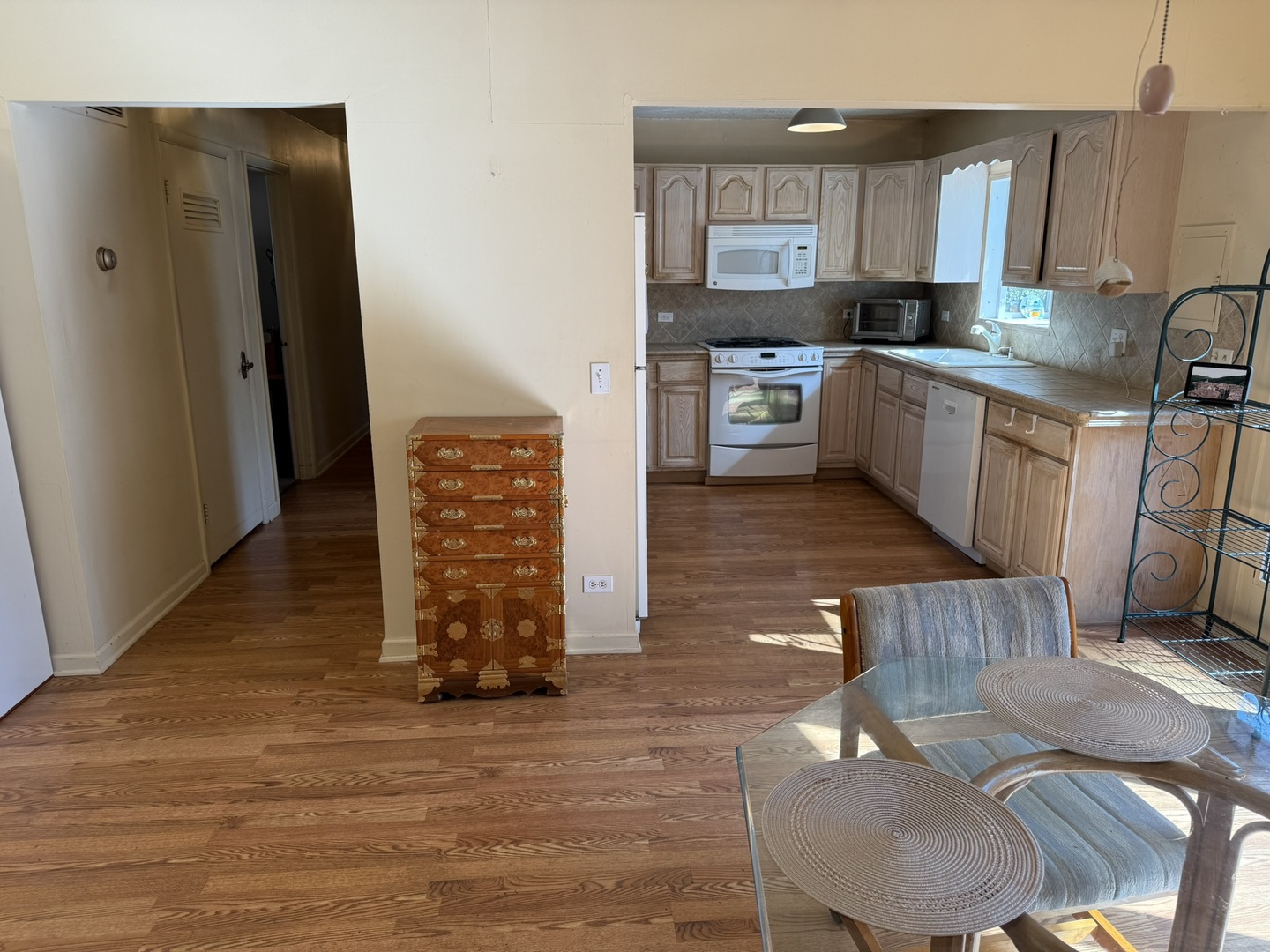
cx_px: 635
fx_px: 881
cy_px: 476
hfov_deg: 71.6
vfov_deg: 56.8
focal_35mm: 24
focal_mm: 6.76
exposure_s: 1/120
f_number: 1.78
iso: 64
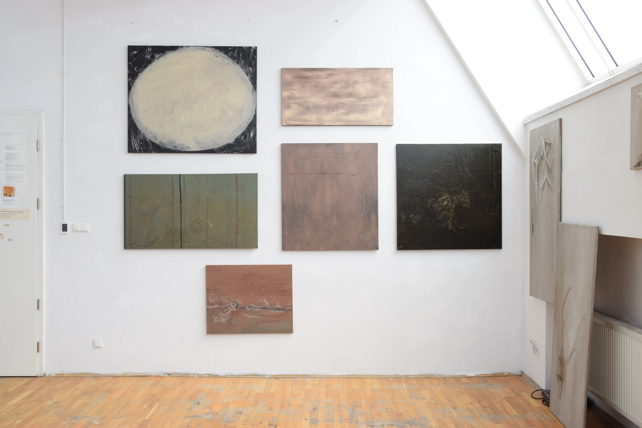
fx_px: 642
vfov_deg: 36.9
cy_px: 214
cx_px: 321
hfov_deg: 53.1
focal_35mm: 36
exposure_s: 1/40
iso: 100
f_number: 8
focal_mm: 24
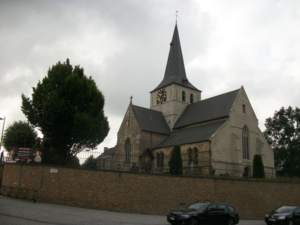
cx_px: 150
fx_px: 277
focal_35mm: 32
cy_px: 112
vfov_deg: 44.2
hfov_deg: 56.8
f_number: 8.8
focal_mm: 5.7
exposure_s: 1/125
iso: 80
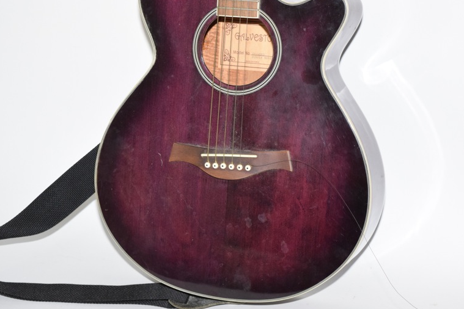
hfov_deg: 18.8
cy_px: 139
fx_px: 1400
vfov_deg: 12.6
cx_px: 221
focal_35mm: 109
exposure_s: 1/60
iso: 1400
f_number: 5.6
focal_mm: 55
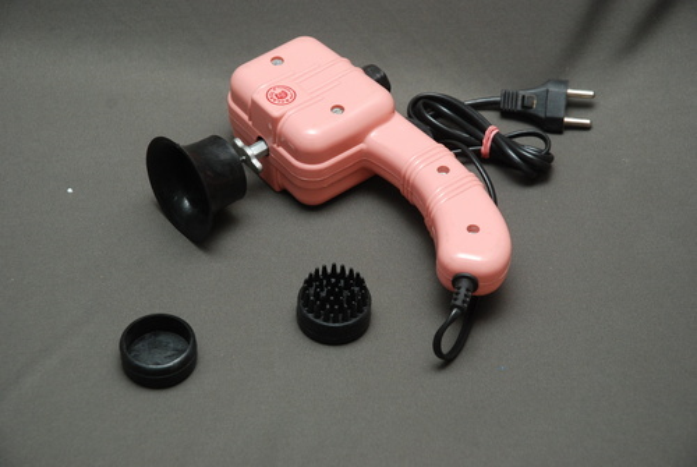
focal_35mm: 105
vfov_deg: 13.1
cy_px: 234
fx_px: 2036
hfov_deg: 19.4
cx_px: 348
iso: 800
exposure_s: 1/80
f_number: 6.3
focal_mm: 70
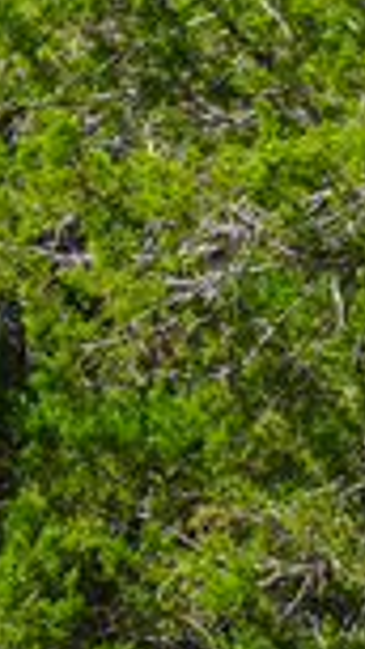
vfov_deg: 4.0
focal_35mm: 534
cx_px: -526
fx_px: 9193
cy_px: 577
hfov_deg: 2.3
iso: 100
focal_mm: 48
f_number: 8
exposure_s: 1/125
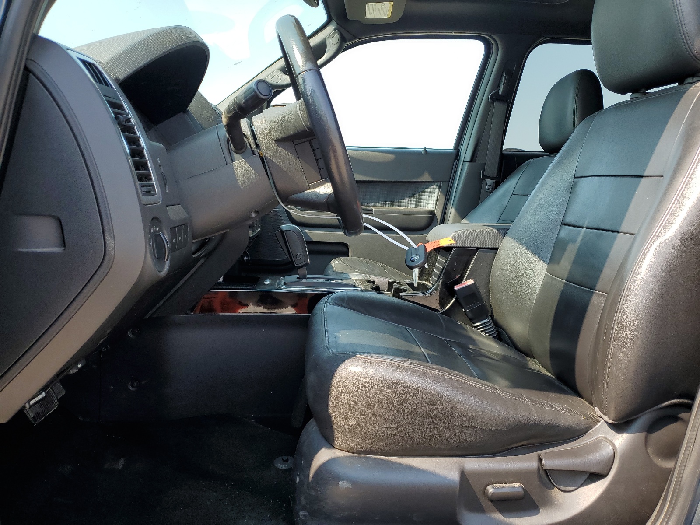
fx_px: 526
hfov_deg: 67.3
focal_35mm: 26
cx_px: 350
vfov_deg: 53.1
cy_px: 262
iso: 50
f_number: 1.5
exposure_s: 1/667
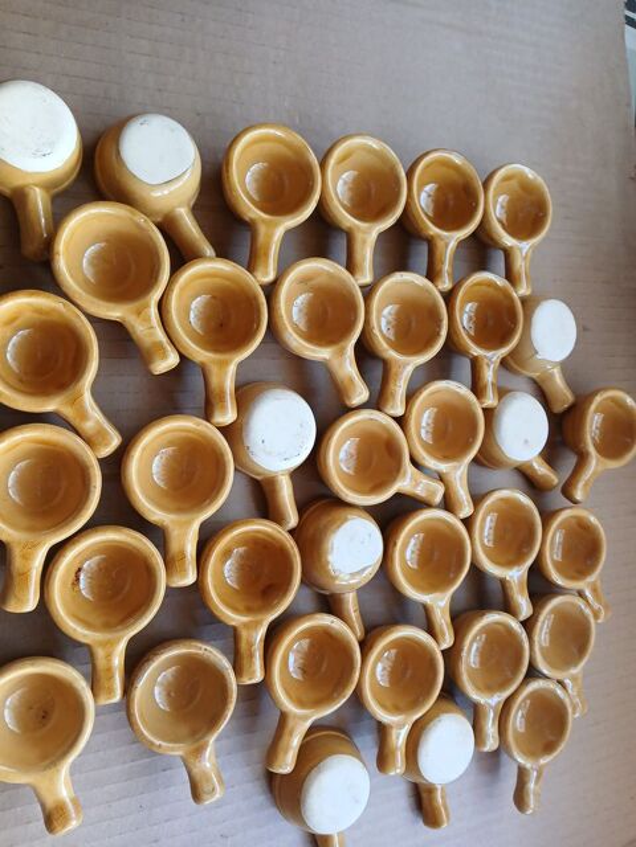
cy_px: 424
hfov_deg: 53.1
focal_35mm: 26
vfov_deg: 67.3
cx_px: 318
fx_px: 637
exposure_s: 1/50
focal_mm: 3.98
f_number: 1.8
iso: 200
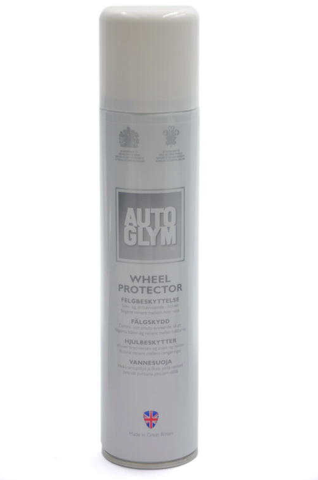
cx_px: 153
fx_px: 1563
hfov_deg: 11.6
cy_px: 241
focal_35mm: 118
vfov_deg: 17.4
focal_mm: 75
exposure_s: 1/60
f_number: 5.3
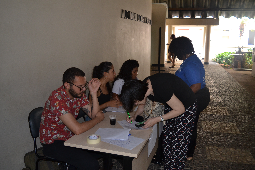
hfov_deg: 57.2
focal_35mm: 33
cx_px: 128
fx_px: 234
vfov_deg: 40.0
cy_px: 85
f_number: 4
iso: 400
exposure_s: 1/40
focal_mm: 22
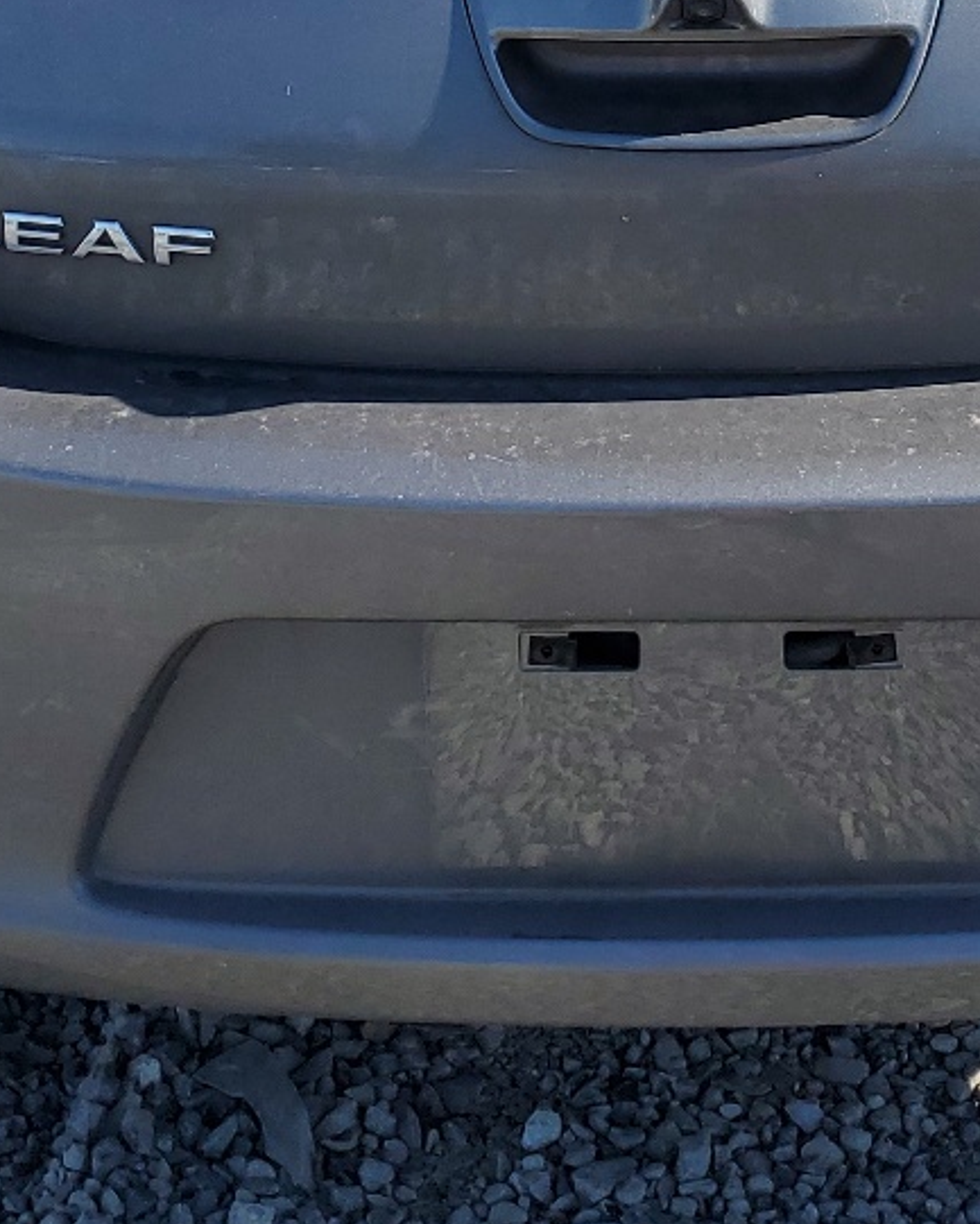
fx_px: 2718
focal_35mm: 75
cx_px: 693
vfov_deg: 24.3
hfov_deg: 20.3
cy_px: 23
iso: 50
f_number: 1.5
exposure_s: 1/2500
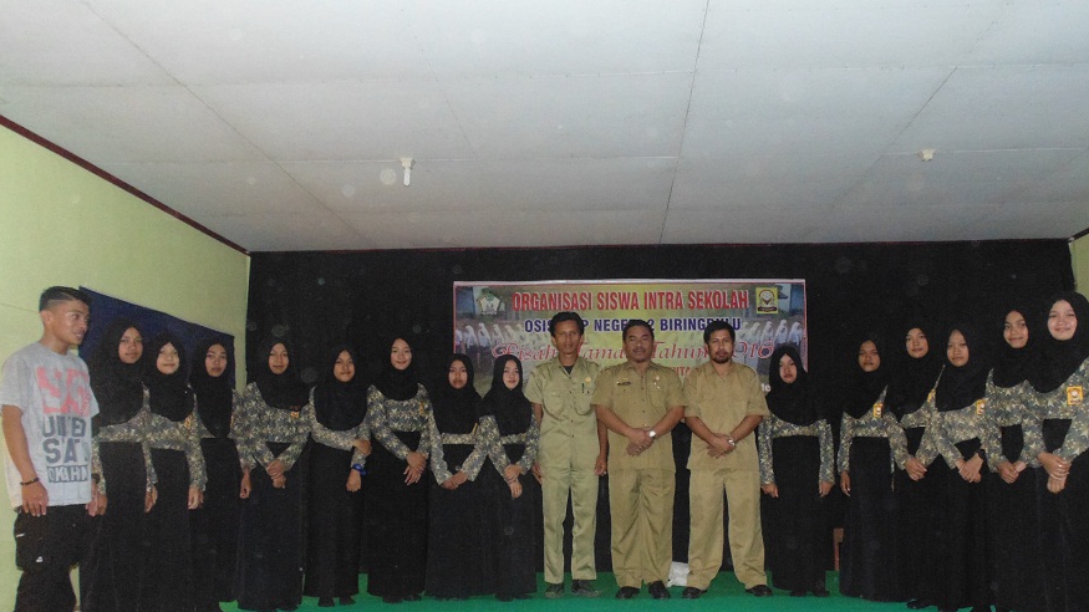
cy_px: 384
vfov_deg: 37.5
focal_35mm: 31
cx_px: 591
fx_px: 895
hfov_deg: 62.5
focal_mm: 4.3
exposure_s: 1/40
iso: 400
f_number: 3.1
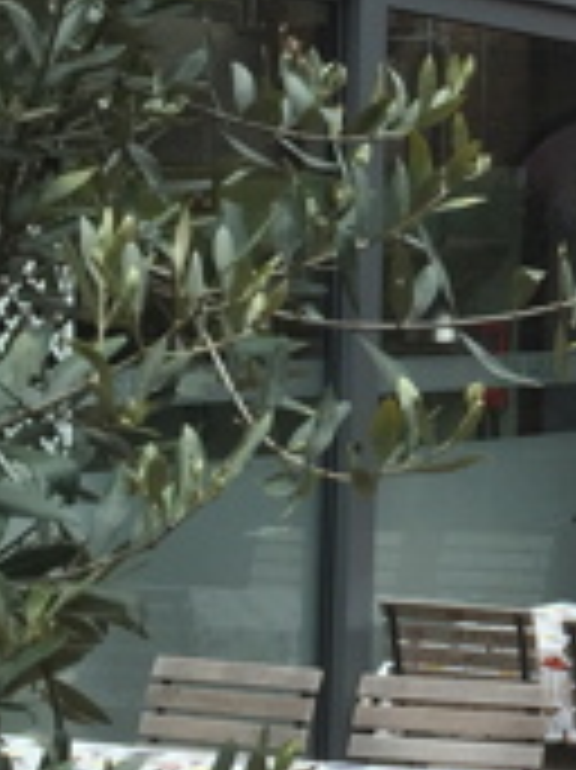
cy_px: 209
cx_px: 1094
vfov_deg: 17.3
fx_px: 2510
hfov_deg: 11.9
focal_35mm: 113
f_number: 2.2
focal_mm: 4.15
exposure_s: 1/289
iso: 32
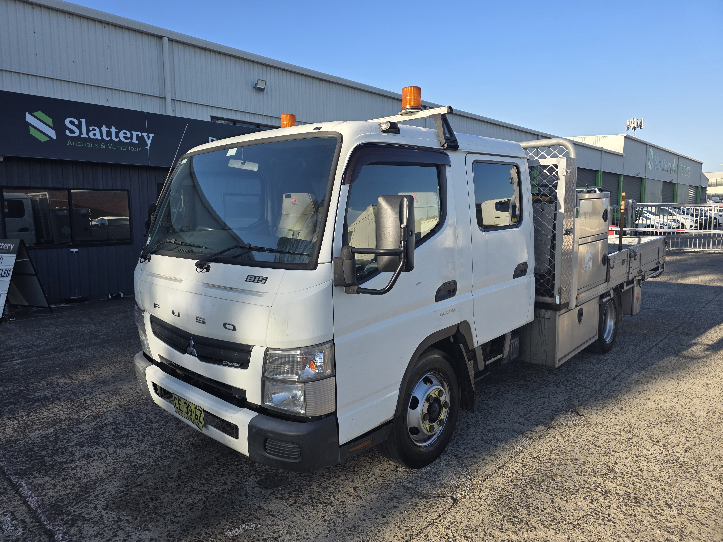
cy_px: 271
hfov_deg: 73.9
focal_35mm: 23
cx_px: 362
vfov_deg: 58.9
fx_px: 480
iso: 80
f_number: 1.7
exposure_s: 1/2476
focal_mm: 6.3
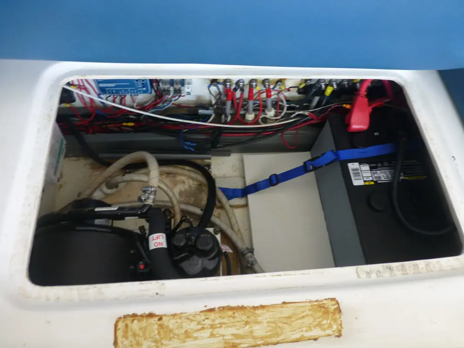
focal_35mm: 24
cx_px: 232
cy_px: 174
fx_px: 322
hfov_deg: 71.6
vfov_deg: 56.8
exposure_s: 1/60
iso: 200
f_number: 3.3
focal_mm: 4.3
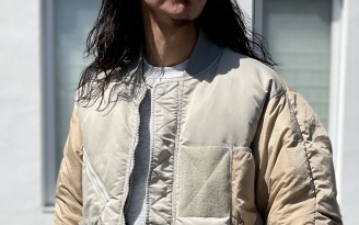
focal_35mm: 89
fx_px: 871
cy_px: 277
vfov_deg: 14.2
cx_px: 196
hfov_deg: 23.3
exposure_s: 1/2519
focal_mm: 6
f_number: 2
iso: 32
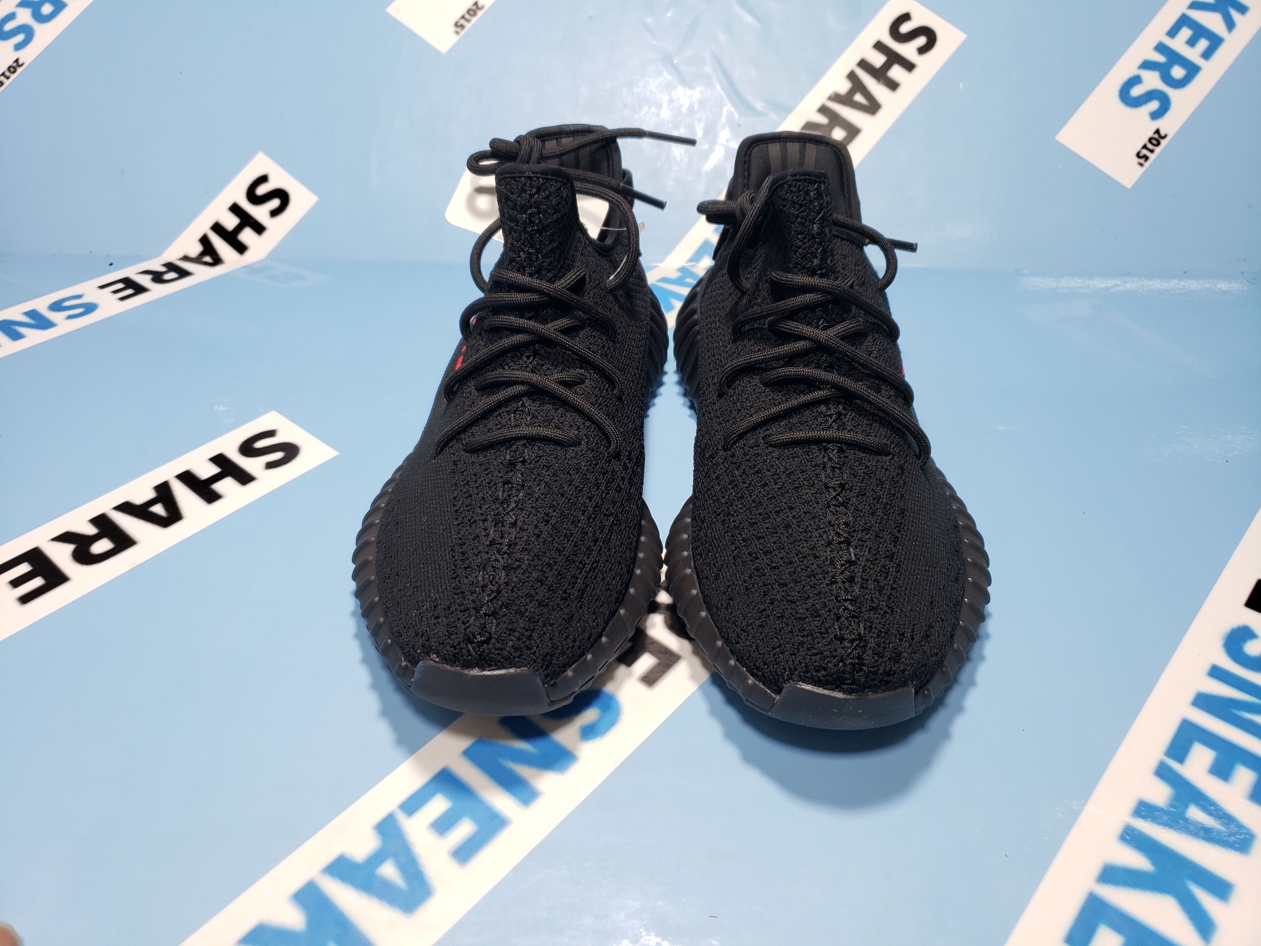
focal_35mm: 26
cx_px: 630
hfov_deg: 67.3
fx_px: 947
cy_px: 473
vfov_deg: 53.1
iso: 80
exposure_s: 1/100
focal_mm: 4.3
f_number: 1.5
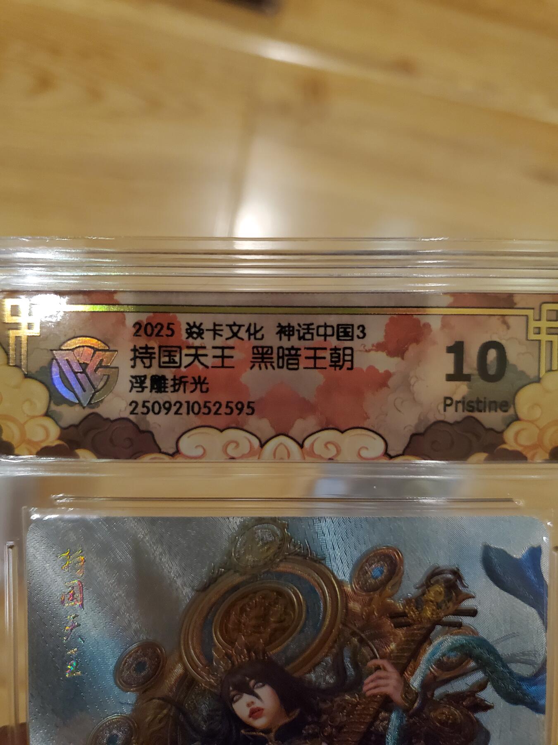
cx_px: 279
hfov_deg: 53.1
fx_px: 559
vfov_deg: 67.3
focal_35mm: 26
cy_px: 372
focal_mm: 4.3
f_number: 1.5
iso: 640
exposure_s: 1/33
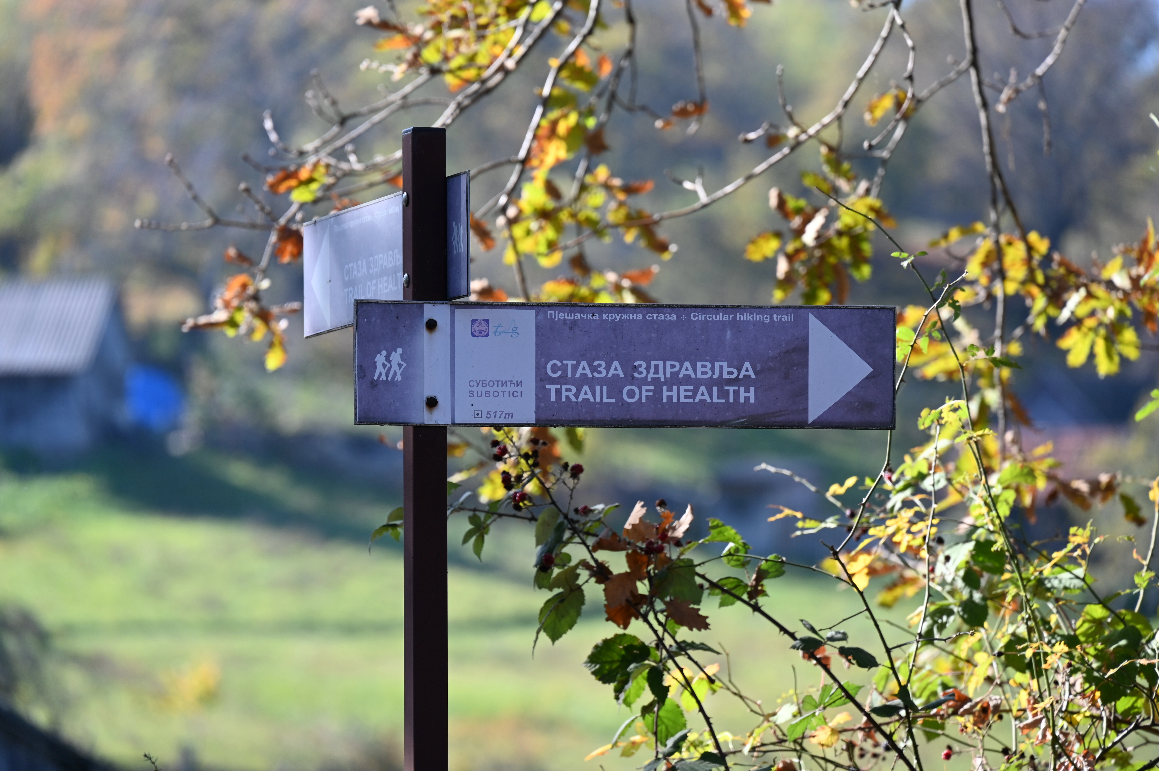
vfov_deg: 6.9
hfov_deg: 10.3
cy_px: 386
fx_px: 6434
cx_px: 580
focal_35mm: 200
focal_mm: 200
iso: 400
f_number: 6.3
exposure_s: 1/500
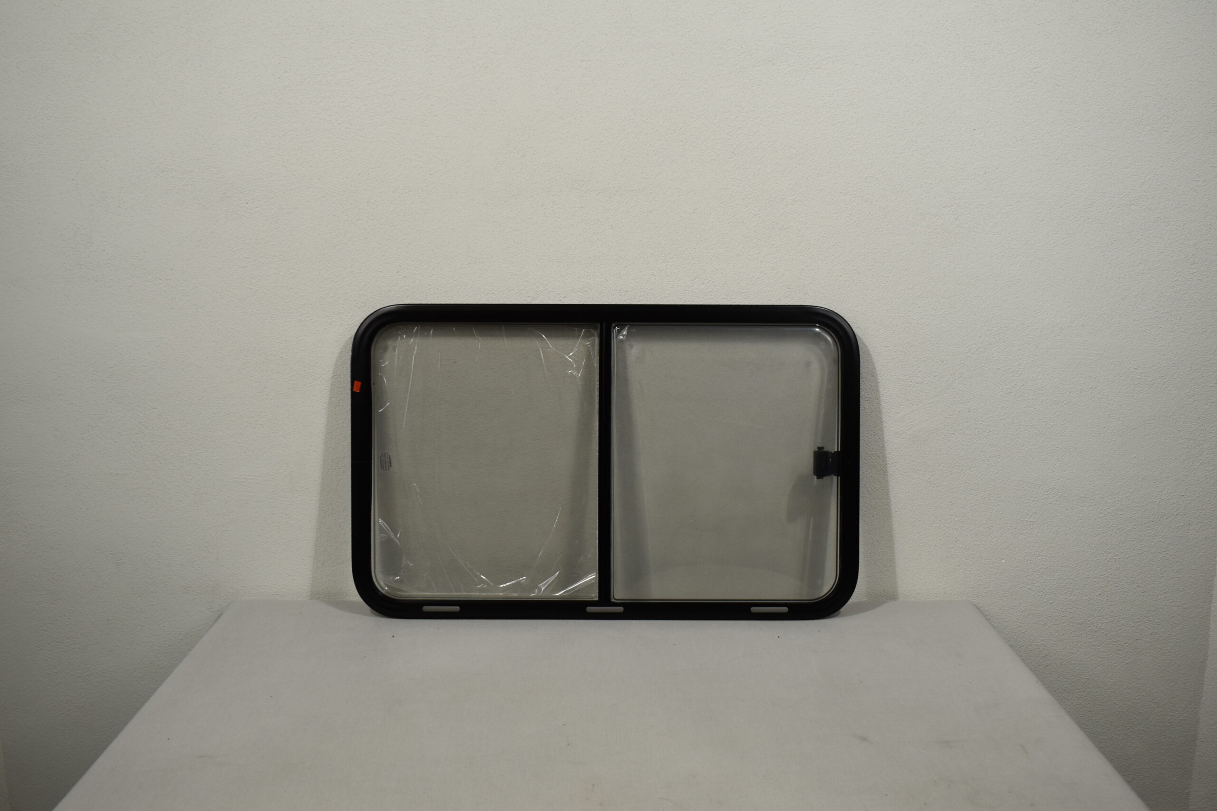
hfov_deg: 55.1
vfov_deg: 38.4
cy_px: 406
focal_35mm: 34
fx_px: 1166
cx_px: 608
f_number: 5.6
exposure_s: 1/125
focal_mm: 23
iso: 320
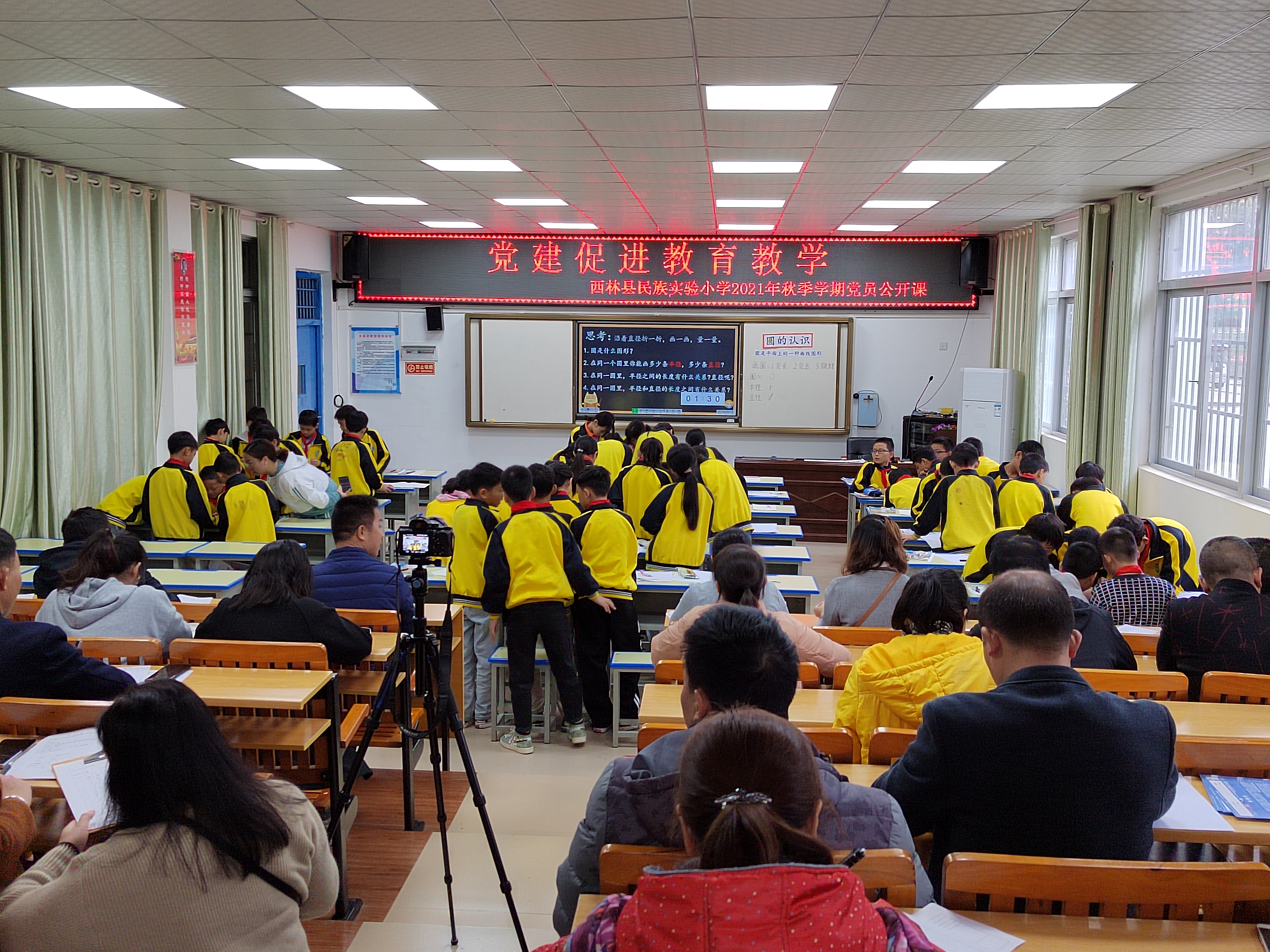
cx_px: 635
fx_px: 1247
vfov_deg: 41.8
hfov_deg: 54.0
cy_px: 476
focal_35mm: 34
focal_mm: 5.52
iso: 494
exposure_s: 1/100
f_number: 1.9
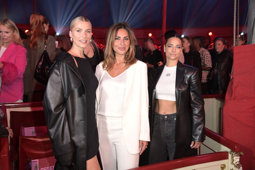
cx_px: 128
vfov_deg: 42.3
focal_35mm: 31
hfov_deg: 60.3
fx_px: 219
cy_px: 85
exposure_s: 1/40
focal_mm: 31
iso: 2500
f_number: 4
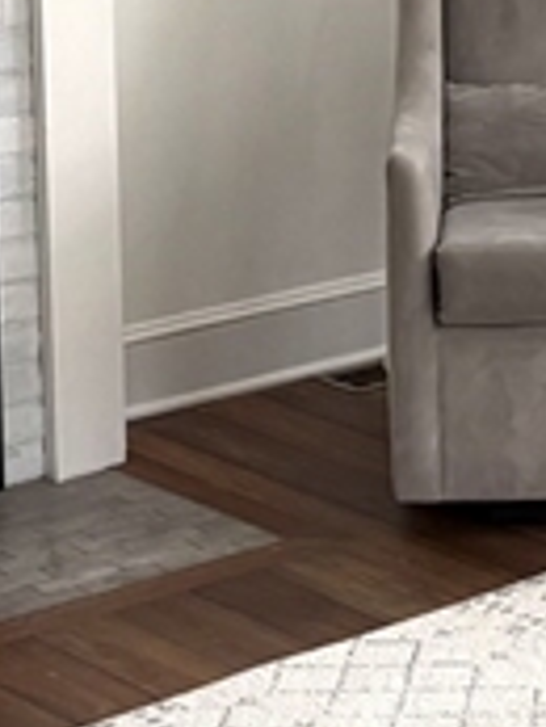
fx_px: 3235
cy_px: 67
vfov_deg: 12.7
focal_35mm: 154
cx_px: 420
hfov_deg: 9.6
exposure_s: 1/106
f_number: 1.6
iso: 125
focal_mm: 5.96
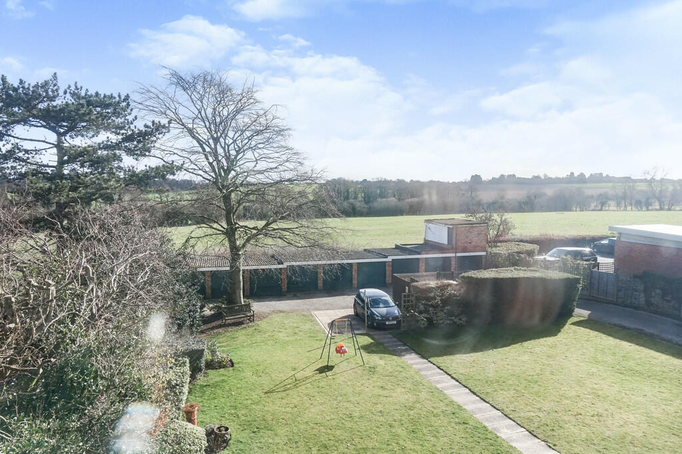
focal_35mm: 24
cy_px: 227
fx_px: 454
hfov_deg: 73.8
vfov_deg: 53.1
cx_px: 341
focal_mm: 16
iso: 400
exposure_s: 1/400
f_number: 11
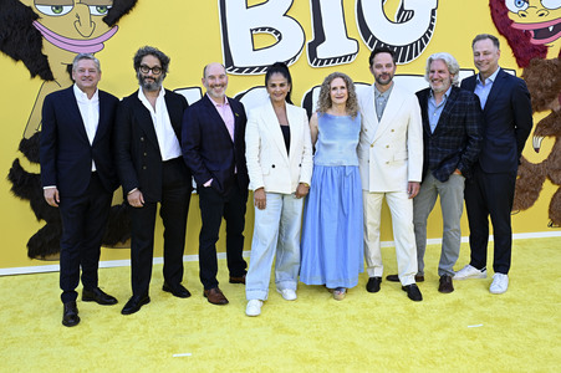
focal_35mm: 30
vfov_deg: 43.5
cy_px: 186
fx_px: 467
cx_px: 280
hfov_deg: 62.0
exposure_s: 1/200
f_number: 7.1
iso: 800
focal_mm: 30
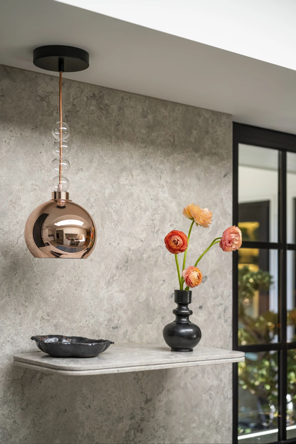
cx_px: 148
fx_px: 678
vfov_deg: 36.2
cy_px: 222
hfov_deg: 24.6
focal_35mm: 55
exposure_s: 1/200
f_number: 3.2
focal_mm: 55
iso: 125
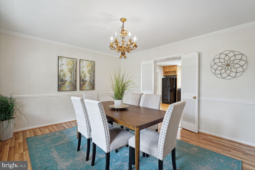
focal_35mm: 17
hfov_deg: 93.3
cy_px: 85
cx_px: 128
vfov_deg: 70.4
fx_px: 120
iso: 200
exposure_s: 1/4
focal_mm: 17
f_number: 8
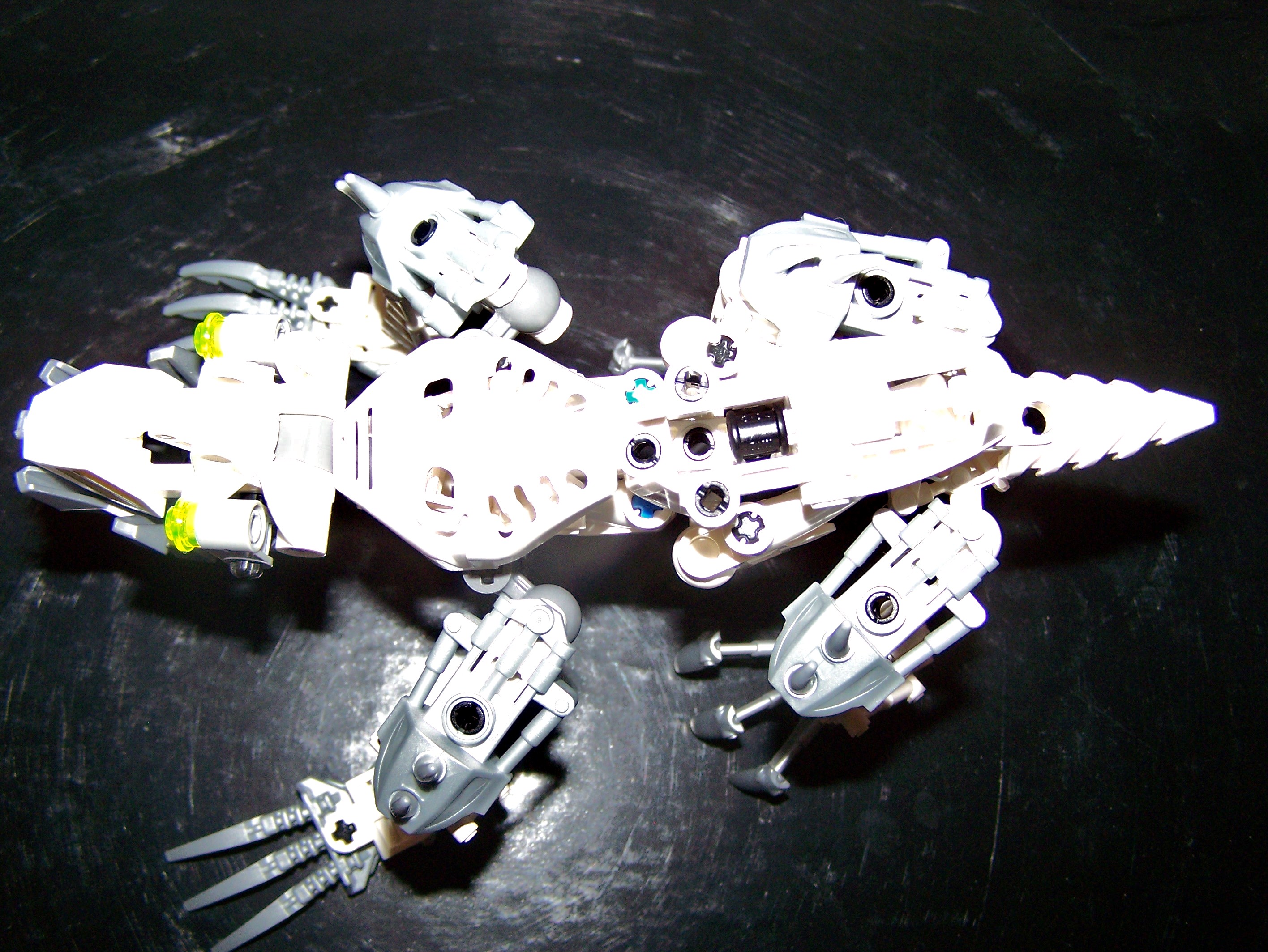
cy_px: 476
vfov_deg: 37.8
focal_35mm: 38
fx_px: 1393
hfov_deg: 48.9
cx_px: 634
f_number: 2.8
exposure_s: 1/60
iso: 160
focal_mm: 6.3
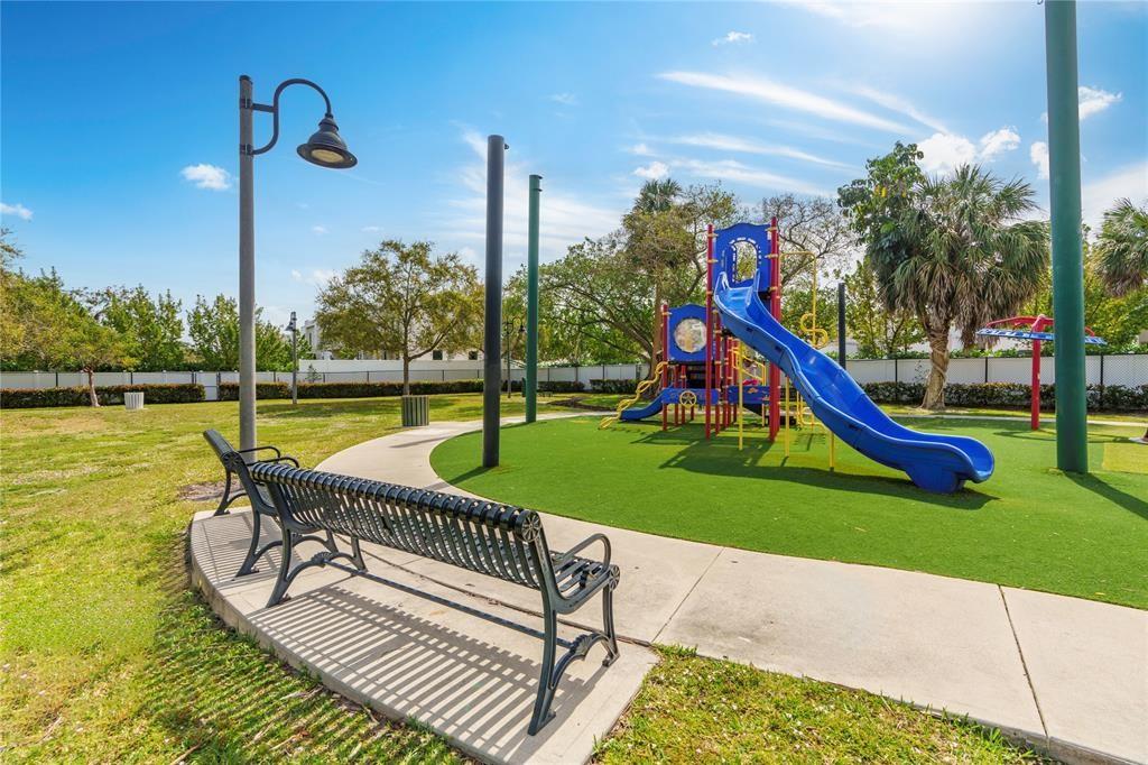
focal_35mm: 16
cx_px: 574
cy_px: 382
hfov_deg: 96.8
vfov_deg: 73.7
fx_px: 510
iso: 200
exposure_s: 1/320
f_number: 8
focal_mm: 16
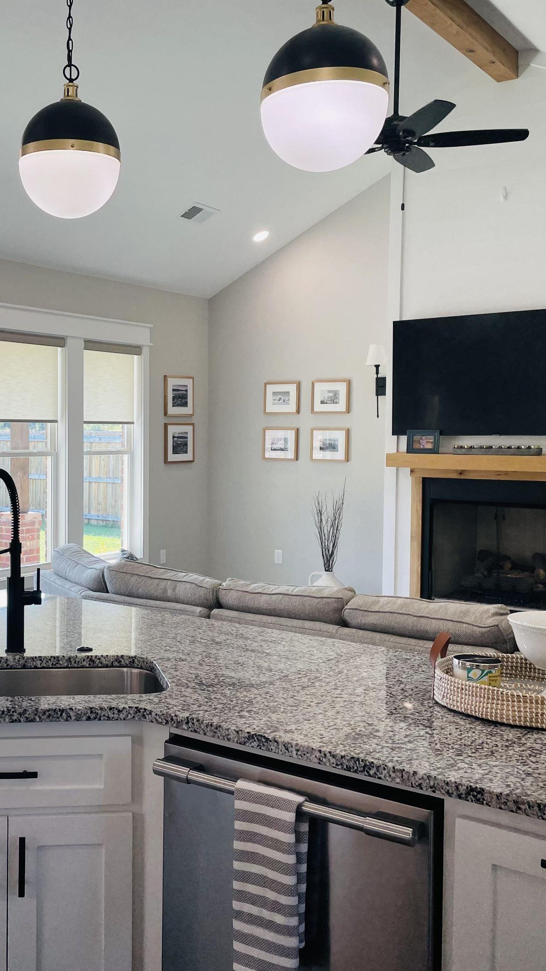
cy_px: 488
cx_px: 98
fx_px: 978
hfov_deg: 30.3
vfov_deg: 52.8
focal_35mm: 38
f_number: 1.6
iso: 32
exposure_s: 1/143
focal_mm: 4.2
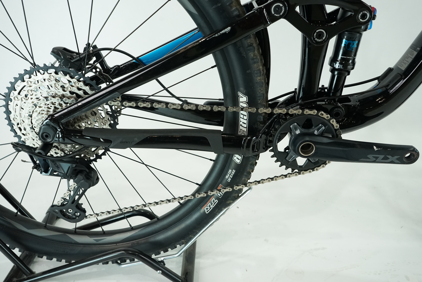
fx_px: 352
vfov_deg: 43.6
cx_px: 211
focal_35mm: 30
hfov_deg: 61.9
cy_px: 141
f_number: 7.1
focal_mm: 30
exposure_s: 1/200
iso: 2500
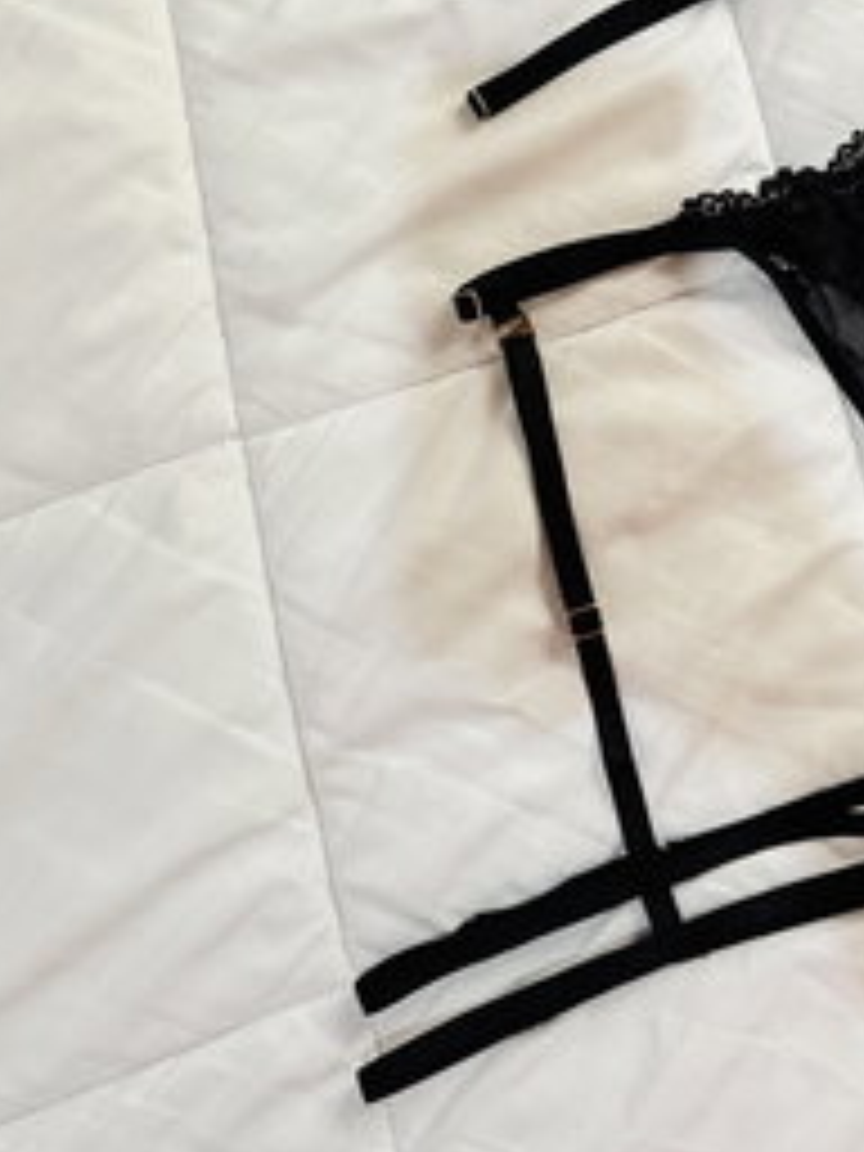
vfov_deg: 35.7
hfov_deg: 28.3
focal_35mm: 50
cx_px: 720
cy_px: 97
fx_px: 1664
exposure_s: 1/60
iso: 640
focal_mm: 6.76
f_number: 1.78
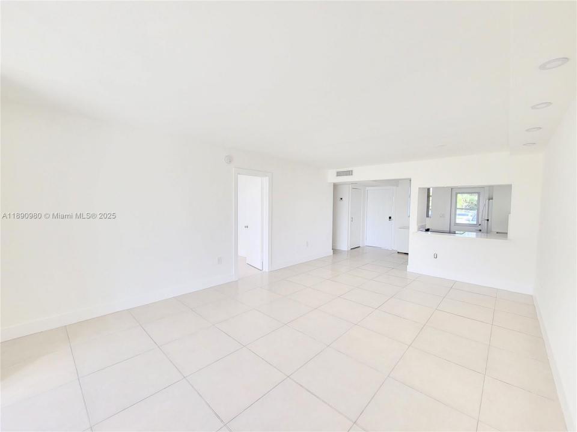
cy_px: 216
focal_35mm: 13
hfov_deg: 106.2
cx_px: 288
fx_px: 217
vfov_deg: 89.9
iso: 64
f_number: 2.2
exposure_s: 1/120
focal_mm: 2.2
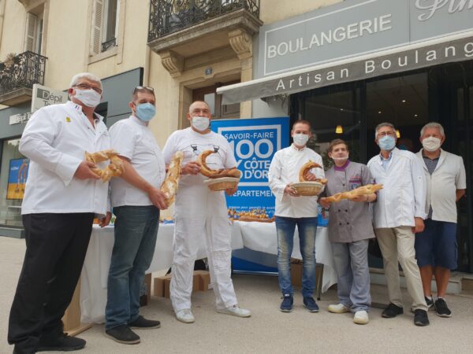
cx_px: 236
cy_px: 177
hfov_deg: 67.3
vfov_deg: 53.1
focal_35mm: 26
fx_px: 355
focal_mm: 4.3
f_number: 2.4
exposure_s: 1/411
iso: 50
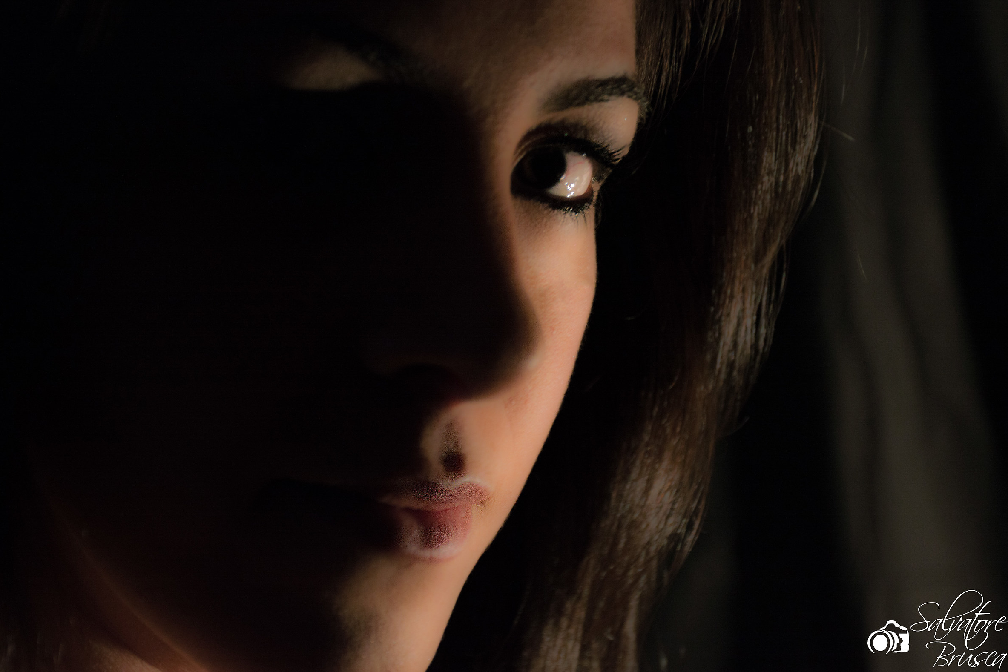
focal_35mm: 79
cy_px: 335
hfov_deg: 25.7
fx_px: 2212
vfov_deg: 17.3
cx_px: 510
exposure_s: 1/5
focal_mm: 52
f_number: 5
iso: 200
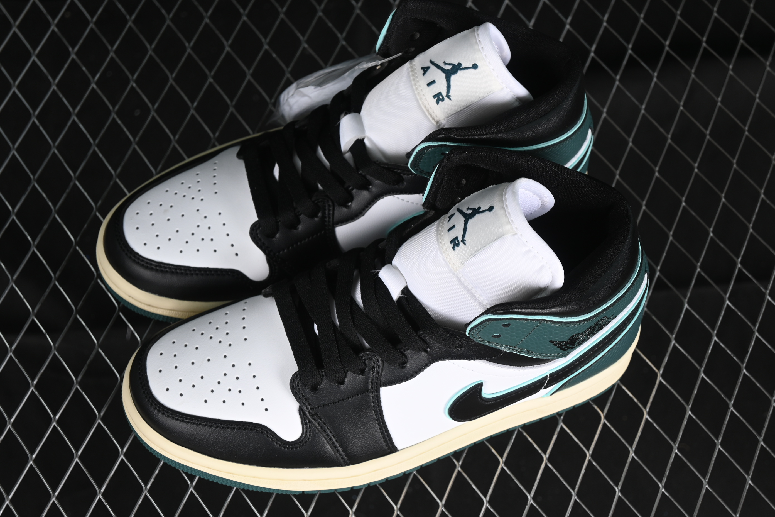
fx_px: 1614
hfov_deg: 27.0
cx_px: 388
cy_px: 258
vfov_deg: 18.2
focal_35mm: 75
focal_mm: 50
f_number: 6.3
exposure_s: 1/60
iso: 160
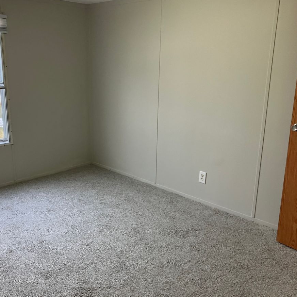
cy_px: 146
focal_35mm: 34
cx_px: 134
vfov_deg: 48.4
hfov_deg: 48.4
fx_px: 330
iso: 100
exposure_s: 1/60
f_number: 1.8
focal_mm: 3.99
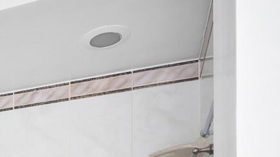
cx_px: -79
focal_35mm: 65
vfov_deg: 15.6
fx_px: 483
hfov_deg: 27.4
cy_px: 290
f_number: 11
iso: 400
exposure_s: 30
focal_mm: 12
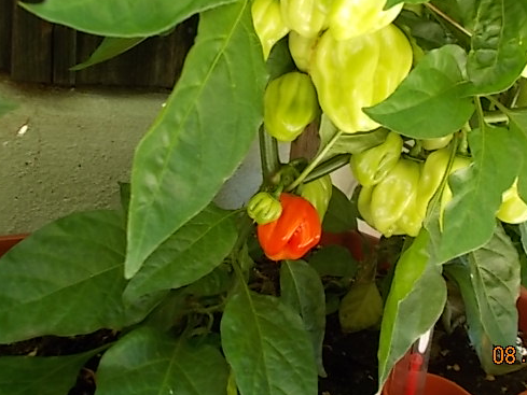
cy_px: 158
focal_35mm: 34
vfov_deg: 41.6
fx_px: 518
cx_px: 301
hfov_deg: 53.8
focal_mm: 4.6
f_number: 3.2
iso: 80
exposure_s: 1/30
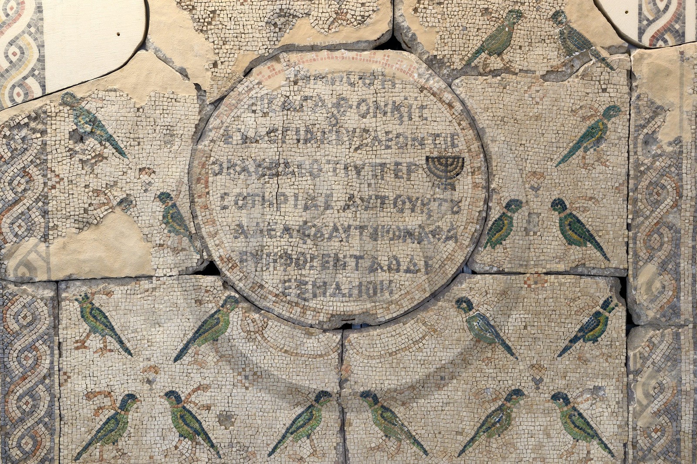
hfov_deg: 36.3
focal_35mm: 55
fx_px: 1065
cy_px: 232
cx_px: 348
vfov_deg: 24.6
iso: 800
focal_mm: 55
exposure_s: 1/100
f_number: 4
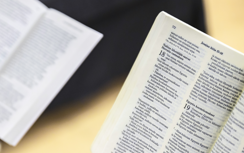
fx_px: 758
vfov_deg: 11.5
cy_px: 115
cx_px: 56
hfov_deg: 18.2
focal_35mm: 114
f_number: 2.8
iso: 1250
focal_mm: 70
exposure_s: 1/80
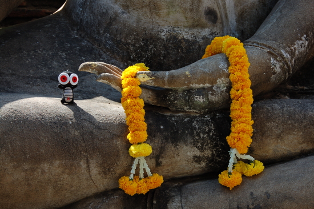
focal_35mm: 93
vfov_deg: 14.7
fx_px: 811
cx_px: 157
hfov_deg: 21.9
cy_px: 104
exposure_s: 1/125
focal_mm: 62
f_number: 9
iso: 200
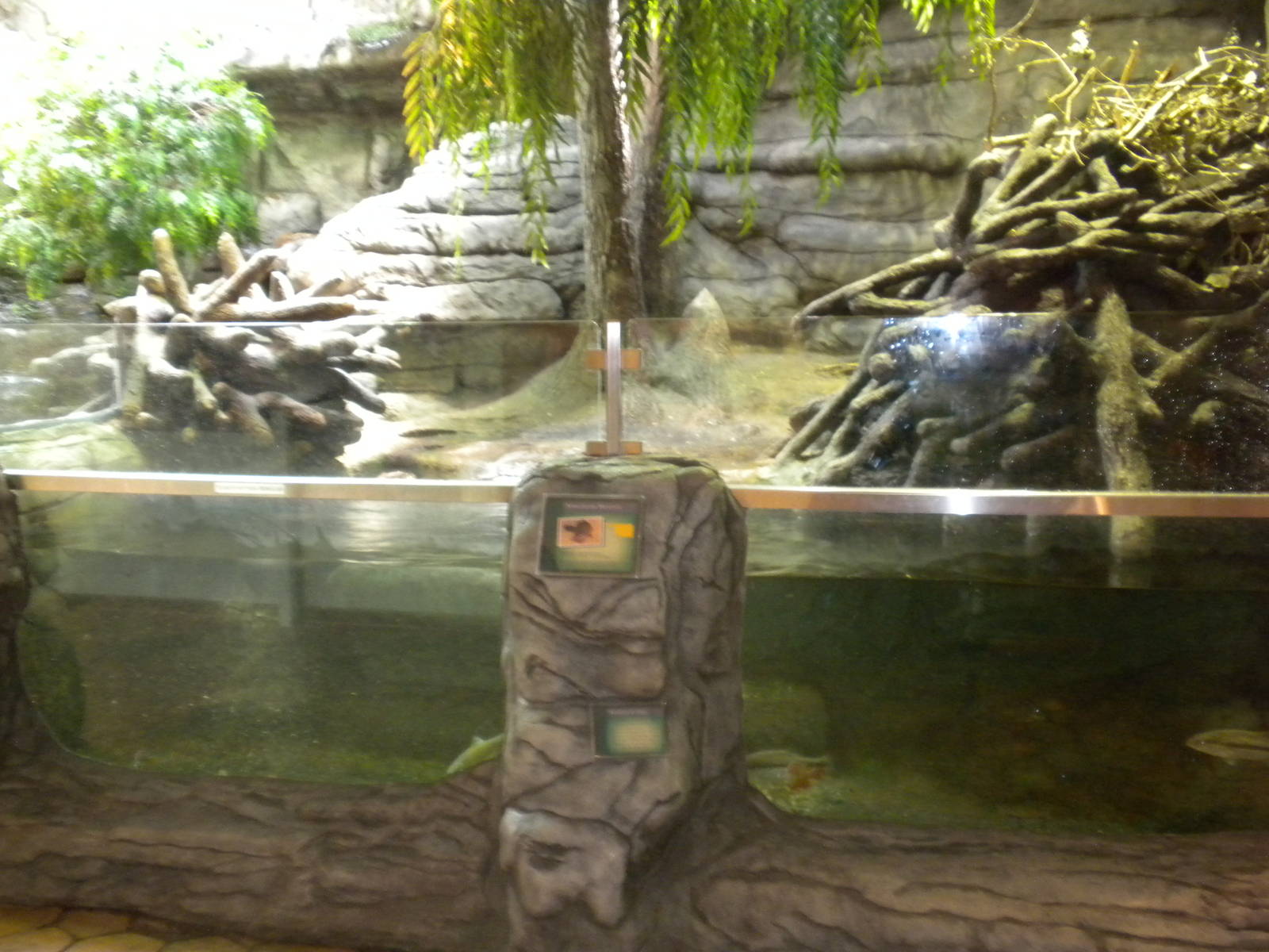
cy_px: 476
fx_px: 1356
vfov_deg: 38.7
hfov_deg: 50.1
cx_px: 634
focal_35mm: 37
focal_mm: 6.6
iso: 400
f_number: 3.5
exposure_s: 1/8.5
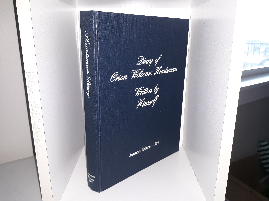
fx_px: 218
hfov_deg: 63.4
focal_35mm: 28
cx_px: 134
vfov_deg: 49.7
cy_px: 100
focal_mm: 3.7
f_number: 1.7
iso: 50
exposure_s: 1/40
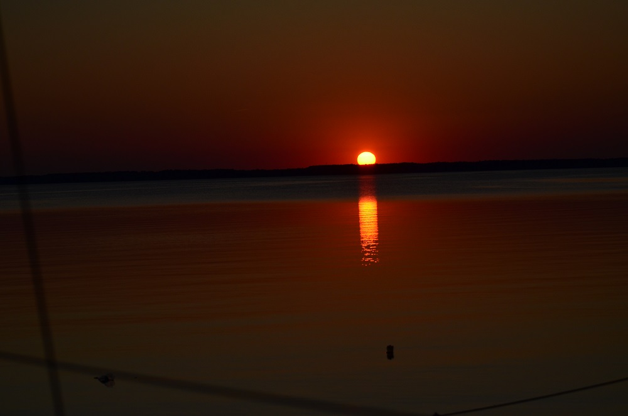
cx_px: 314
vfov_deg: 13.0
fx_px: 1828
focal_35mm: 105
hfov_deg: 19.5
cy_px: 208
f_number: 4.5
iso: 280
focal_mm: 70
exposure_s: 1/8000
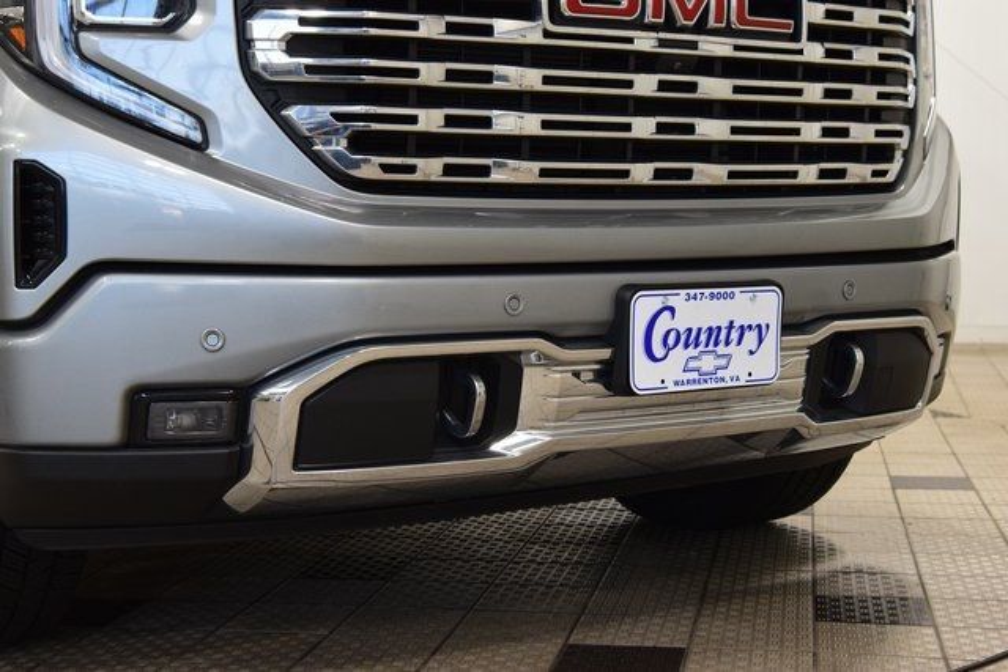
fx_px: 1680
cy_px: 336
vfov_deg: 22.6
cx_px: 504
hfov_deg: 33.4
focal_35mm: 60
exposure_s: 1/60
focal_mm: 40
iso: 1600
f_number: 6.3
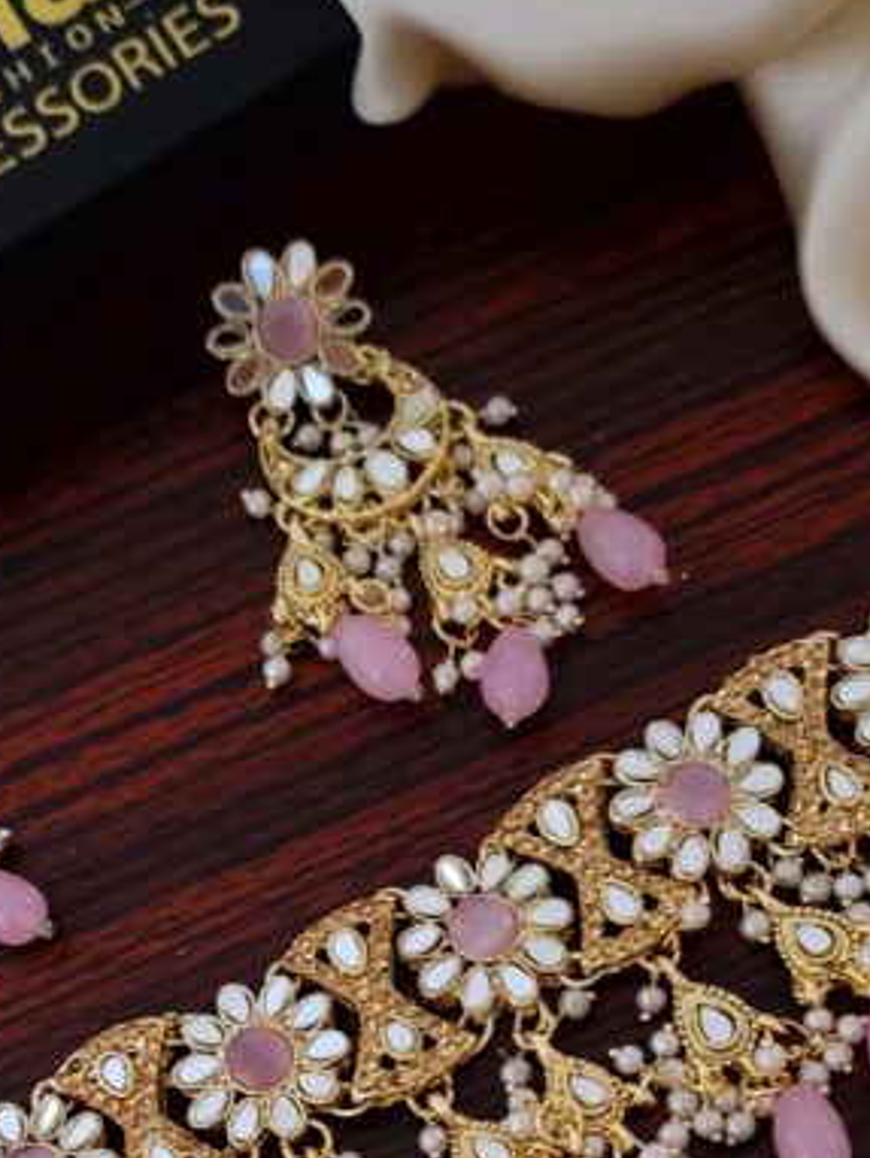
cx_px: 294
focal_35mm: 67
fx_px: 2243
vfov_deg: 28.0
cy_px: 1003
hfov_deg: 21.9
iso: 1250
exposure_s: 1/20
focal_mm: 7
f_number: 1.8
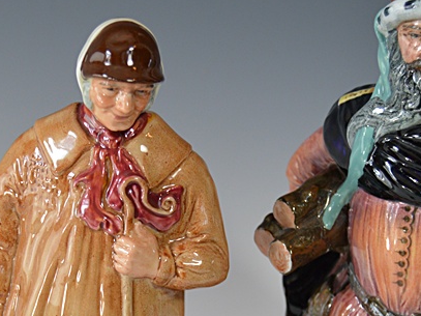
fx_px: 1119
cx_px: 174
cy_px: 269
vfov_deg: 15.9
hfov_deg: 21.3
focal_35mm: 92
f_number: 4.5
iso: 400
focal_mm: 26
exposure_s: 1/80
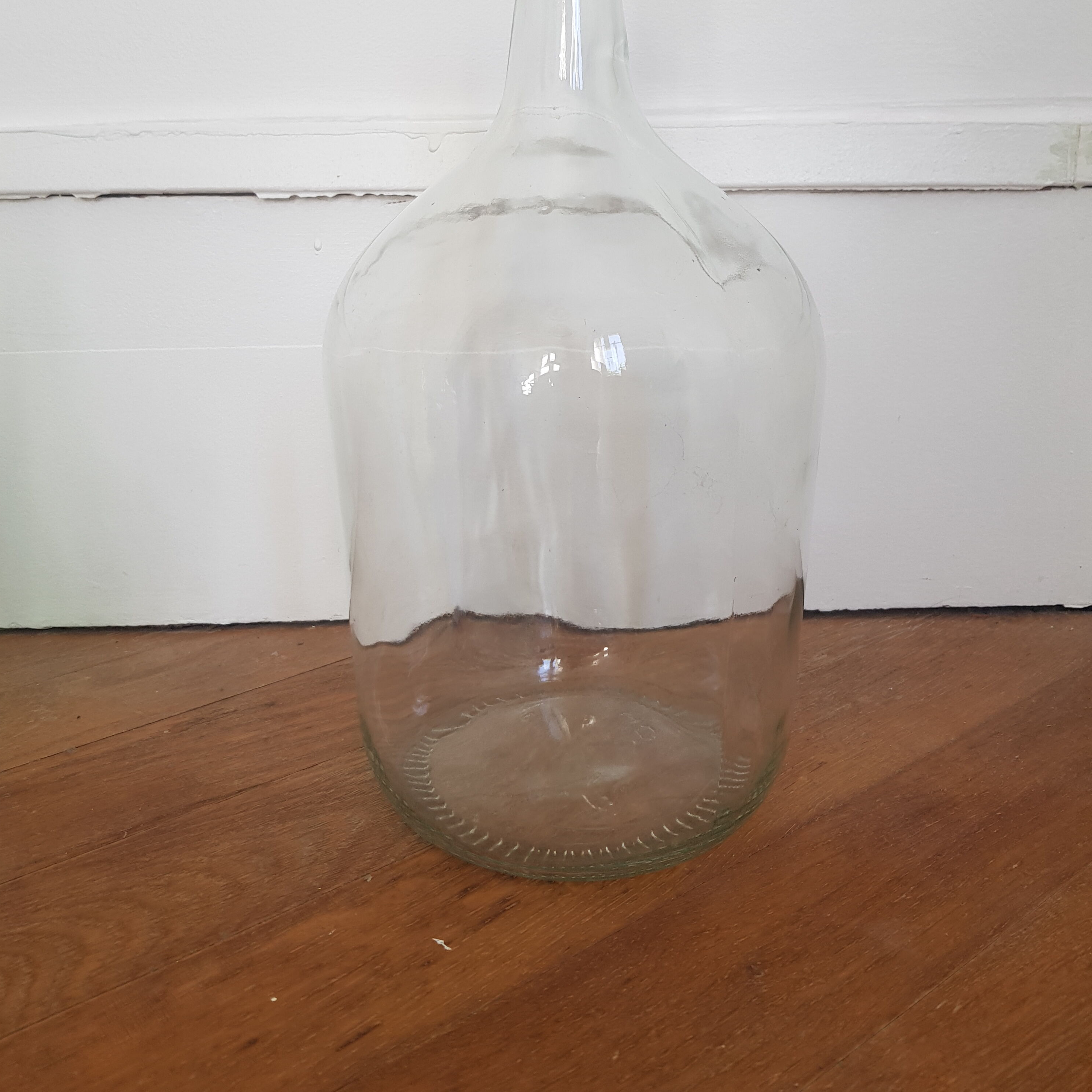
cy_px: 391
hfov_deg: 52.5
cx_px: 542
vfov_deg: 51.8
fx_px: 1106
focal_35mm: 31
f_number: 1.7
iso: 50
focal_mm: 4.2
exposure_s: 1/50
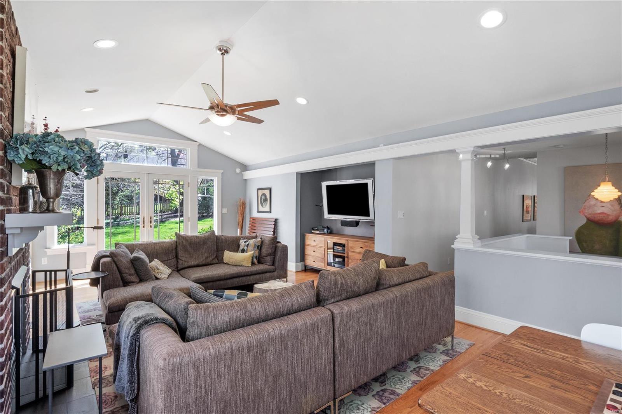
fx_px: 276
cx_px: 311
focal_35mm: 16
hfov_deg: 96.7
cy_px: 207
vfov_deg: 73.7
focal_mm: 8
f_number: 8
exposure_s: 1/6
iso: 400
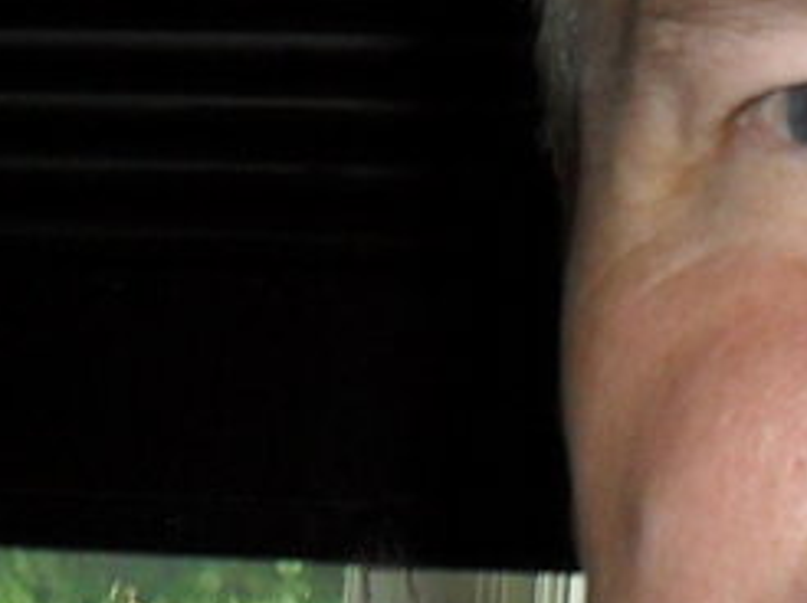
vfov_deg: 8.7
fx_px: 3983
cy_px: 469
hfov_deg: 11.5
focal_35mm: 171
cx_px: 735
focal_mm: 6.3
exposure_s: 1/45
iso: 200
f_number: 3.2
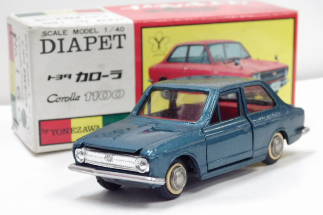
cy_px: 104
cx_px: 162
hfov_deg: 22.4
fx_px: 816
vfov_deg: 15.0
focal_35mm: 91
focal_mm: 15.6
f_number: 4.4
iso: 800
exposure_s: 1/60
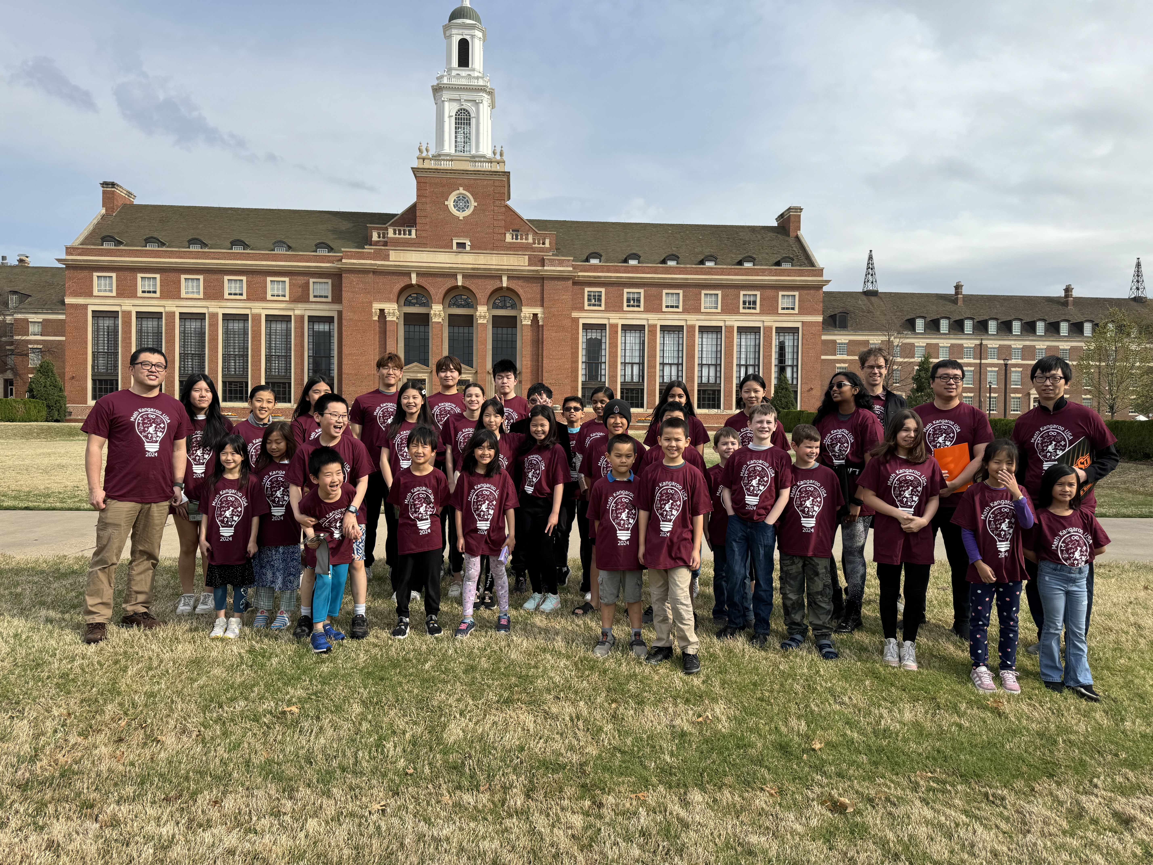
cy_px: 432
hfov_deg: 71.6
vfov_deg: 56.8
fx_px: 799
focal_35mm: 24
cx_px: 576
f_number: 1.78
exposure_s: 1/3096
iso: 80
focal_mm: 6.76
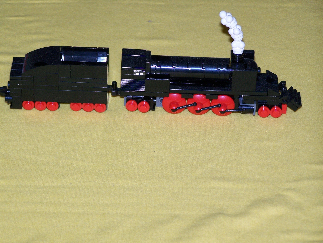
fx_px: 1298
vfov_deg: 10.7
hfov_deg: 14.2
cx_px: 162
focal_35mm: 139
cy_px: 122
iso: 80
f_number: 3.2
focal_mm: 23.1
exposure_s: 1/100
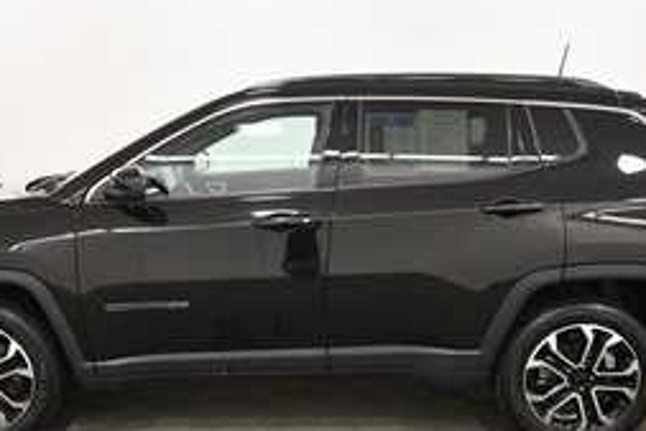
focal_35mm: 38
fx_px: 682
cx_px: 291
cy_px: 267
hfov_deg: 50.6
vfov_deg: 34.9
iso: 1250
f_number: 5.3
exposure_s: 1/125
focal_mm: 16
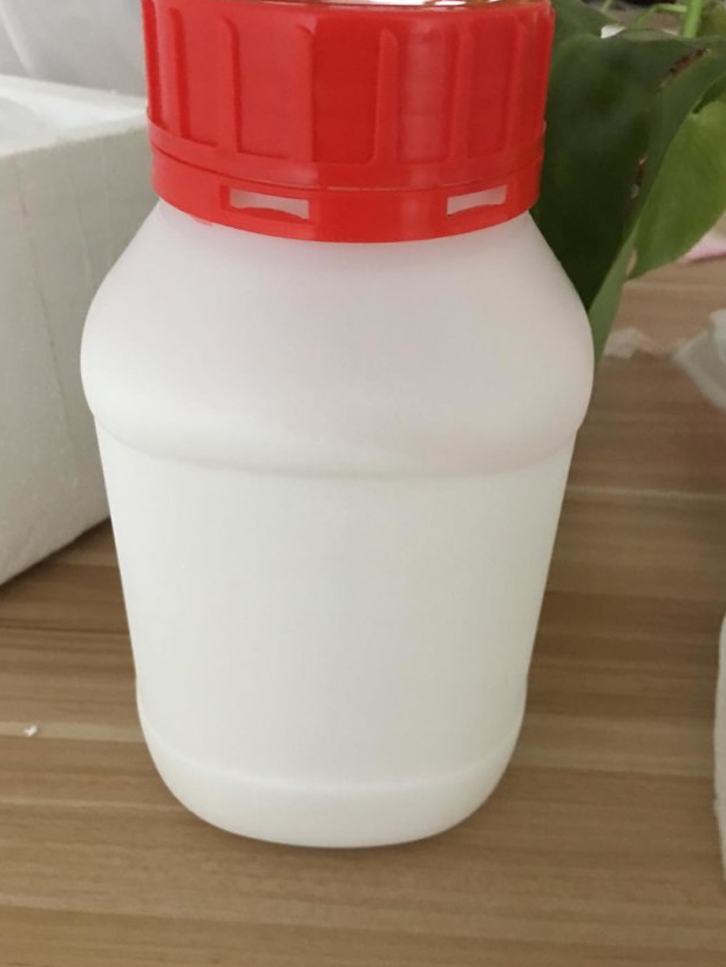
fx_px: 839
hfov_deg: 46.8
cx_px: 362
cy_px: 496
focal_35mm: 30
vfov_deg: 59.9
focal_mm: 4.15
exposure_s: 1/8
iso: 100
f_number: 2.2
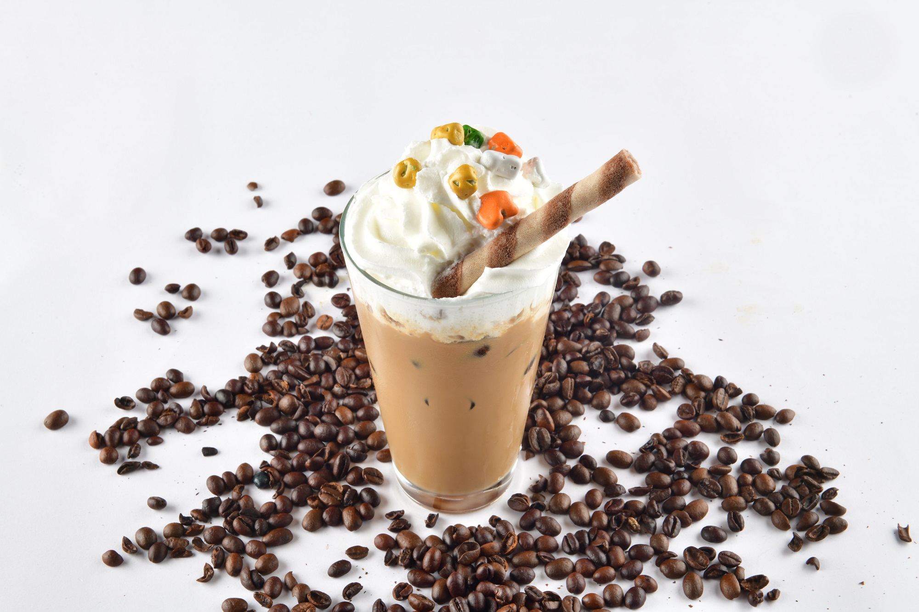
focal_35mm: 70
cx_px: 460
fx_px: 1787
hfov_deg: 28.8
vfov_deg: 19.5
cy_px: 306
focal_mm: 70
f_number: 22
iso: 125
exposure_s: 1/160
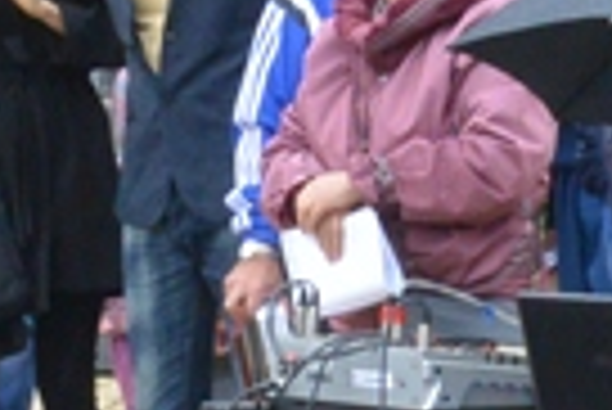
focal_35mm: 435
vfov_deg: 3.2
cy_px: 568
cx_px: 1404
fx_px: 7403
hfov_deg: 4.6
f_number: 5.6
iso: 800
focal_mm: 27.5
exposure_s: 1/100
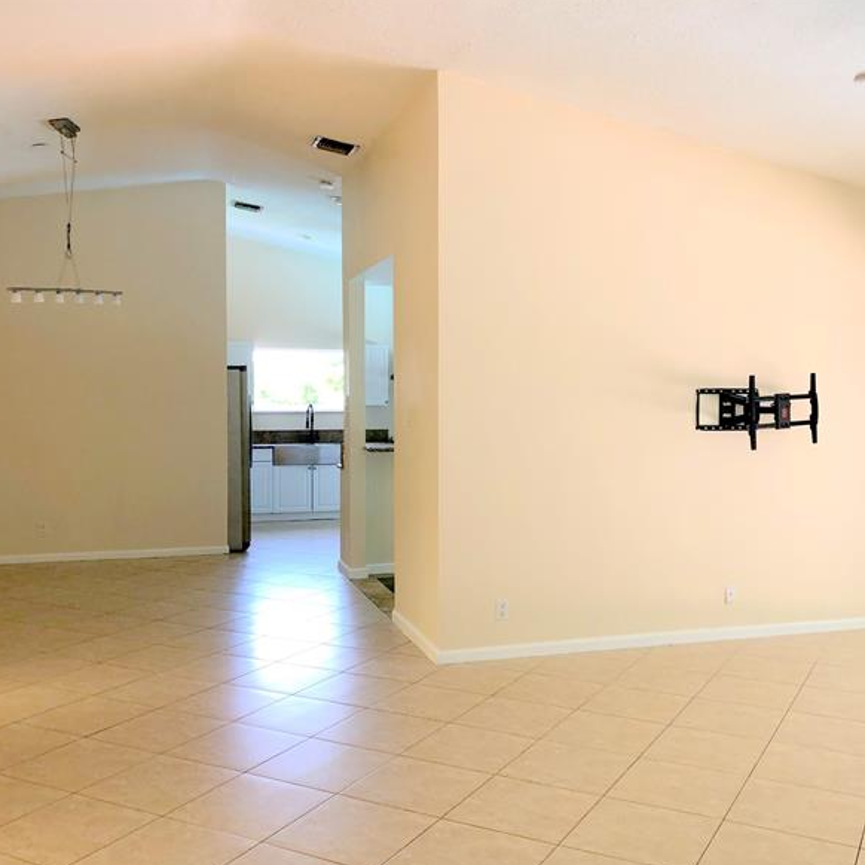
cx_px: 461
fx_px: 961
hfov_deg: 48.4
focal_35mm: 34
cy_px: 438
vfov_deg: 48.4
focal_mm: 3.99
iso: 25
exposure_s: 1/40
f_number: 1.8
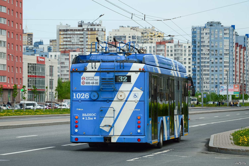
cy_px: 83
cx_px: 124
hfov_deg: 17.1
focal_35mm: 120
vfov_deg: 11.4
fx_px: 830
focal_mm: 80
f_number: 6.3
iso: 200
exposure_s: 1/640
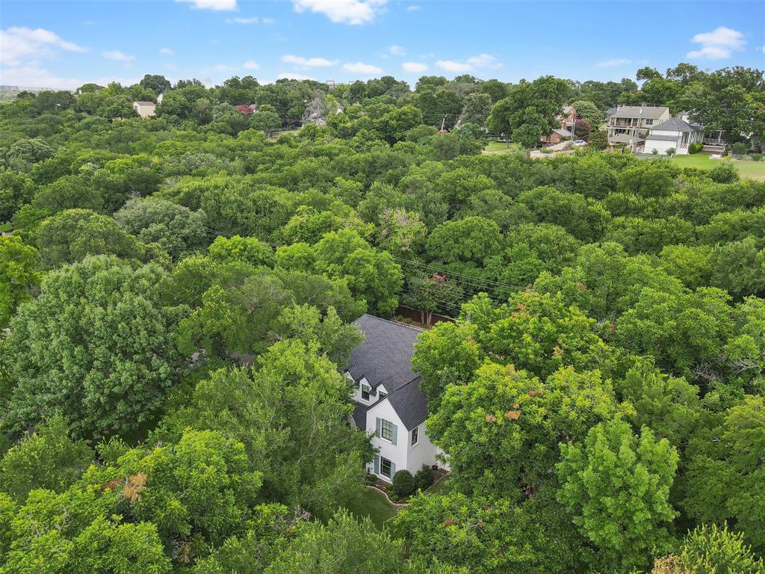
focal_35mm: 24
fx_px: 530
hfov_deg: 71.6
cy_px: 287
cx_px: 382
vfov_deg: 56.8
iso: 110
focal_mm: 4.5
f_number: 2.8
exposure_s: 1/320
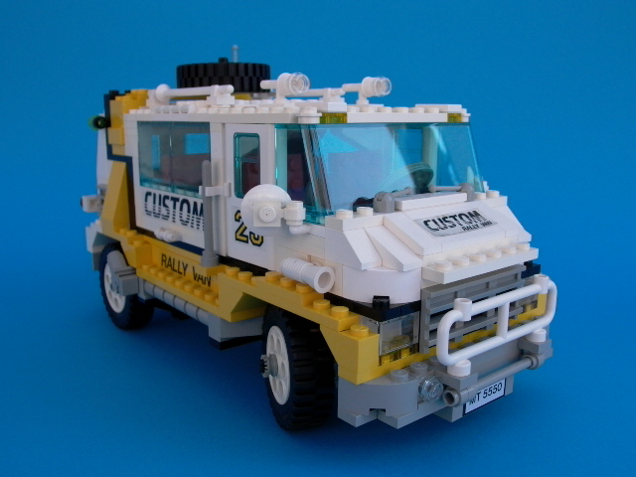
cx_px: 318
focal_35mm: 33
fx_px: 606
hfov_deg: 55.4
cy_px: 238
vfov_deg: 42.9
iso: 100
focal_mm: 7.13
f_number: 4.03
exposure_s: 1/489
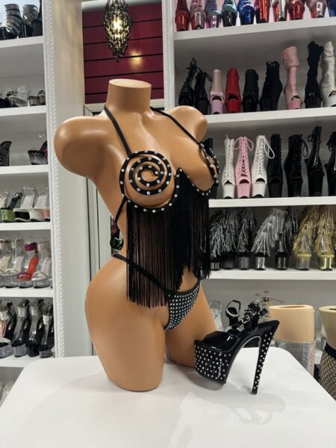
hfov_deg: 53.1
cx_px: 168
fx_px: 336
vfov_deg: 67.3
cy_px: 224
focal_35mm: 26
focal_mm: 5.7
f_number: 1.5
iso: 125
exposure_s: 1/60
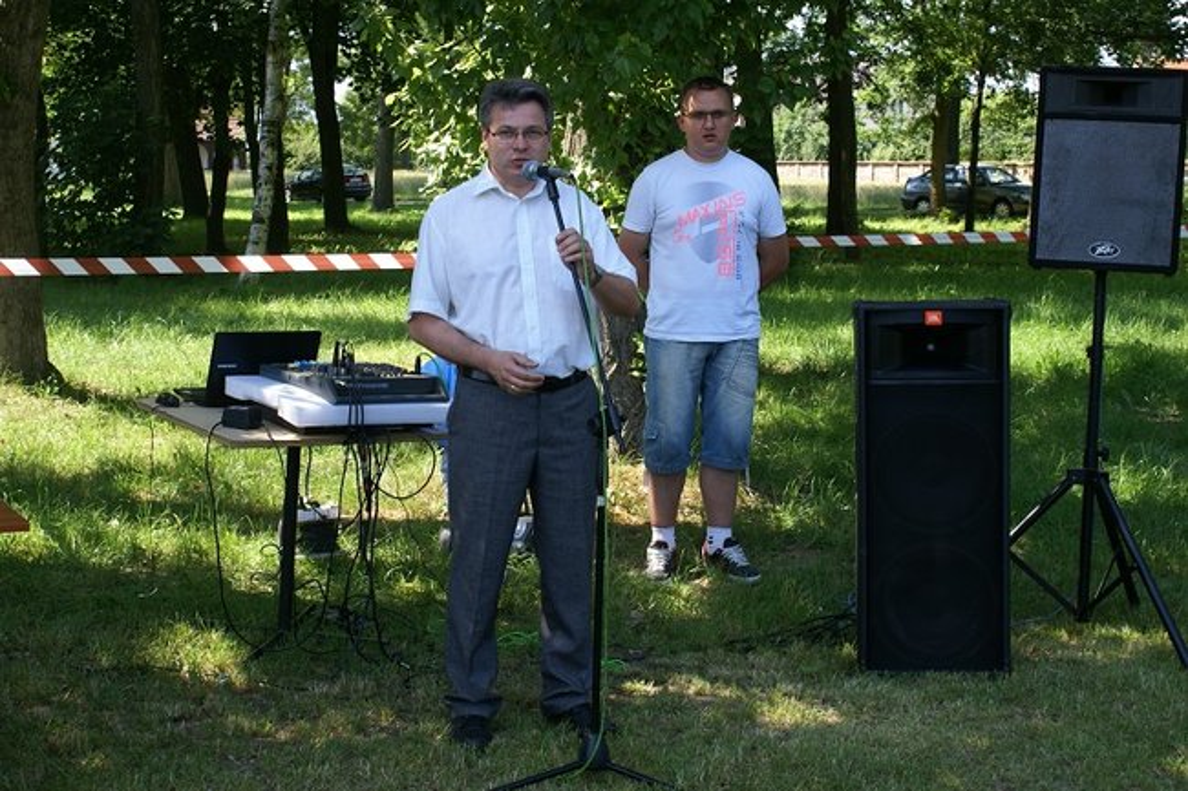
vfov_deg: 25.7
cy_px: 396
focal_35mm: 52
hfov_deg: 37.9
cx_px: 594
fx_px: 1732
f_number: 6.3
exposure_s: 1/80
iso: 100
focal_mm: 35
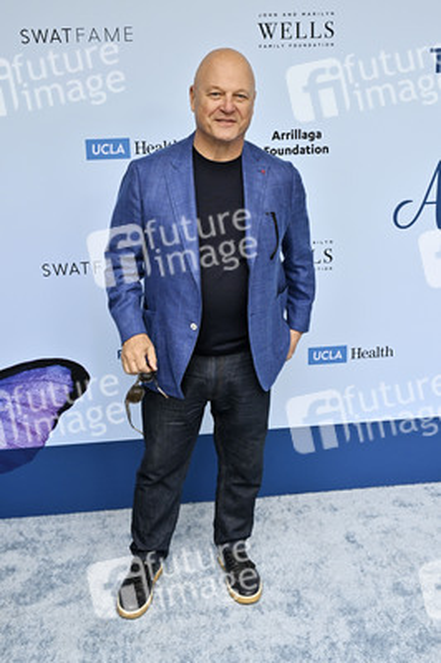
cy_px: 332
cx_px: 220
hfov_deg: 35.9
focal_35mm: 37
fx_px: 681
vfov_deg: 51.9
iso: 500
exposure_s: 1/320
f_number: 6.3
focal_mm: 37
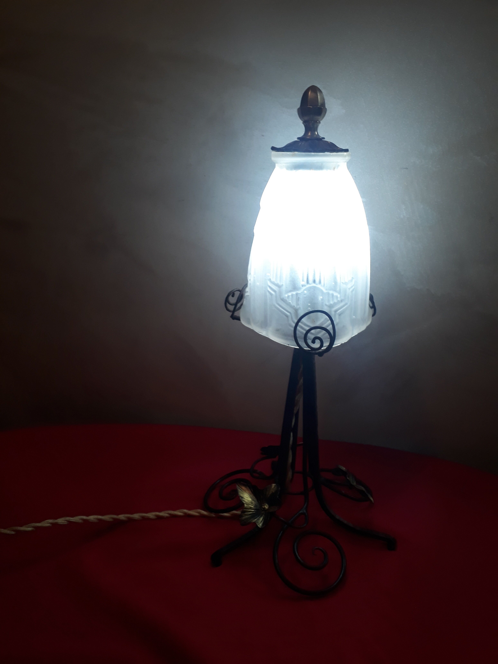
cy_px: 332
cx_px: 249
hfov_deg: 51.4
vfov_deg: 65.3
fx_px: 518
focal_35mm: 27
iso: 80
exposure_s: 1/33
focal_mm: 3.6
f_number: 1.9
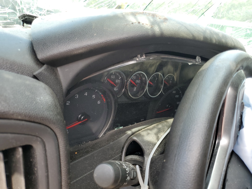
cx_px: 126
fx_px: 189
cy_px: 94
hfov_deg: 67.3
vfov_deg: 53.1
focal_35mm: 26
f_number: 1.5
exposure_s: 1/172
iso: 50
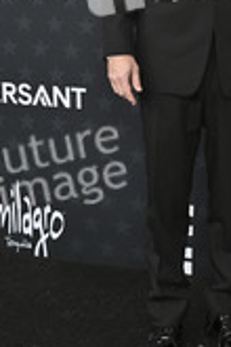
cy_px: 72
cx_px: 248
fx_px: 1001
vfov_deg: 19.4
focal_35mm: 104
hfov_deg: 12.9
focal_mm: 43
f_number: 5.6
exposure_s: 1/320
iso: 1250
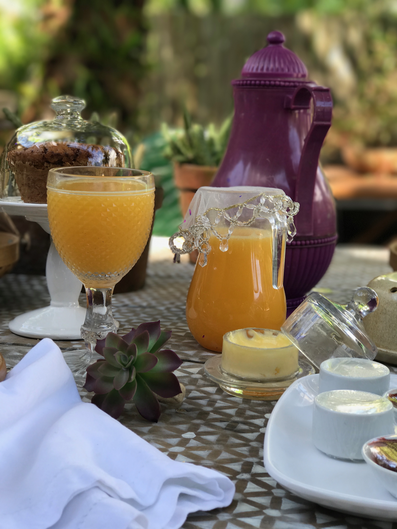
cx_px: 198
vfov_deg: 33.8
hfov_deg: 25.7
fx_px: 872
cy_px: 264
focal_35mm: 57
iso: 20
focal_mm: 6.6
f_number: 2.8
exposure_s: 1/60
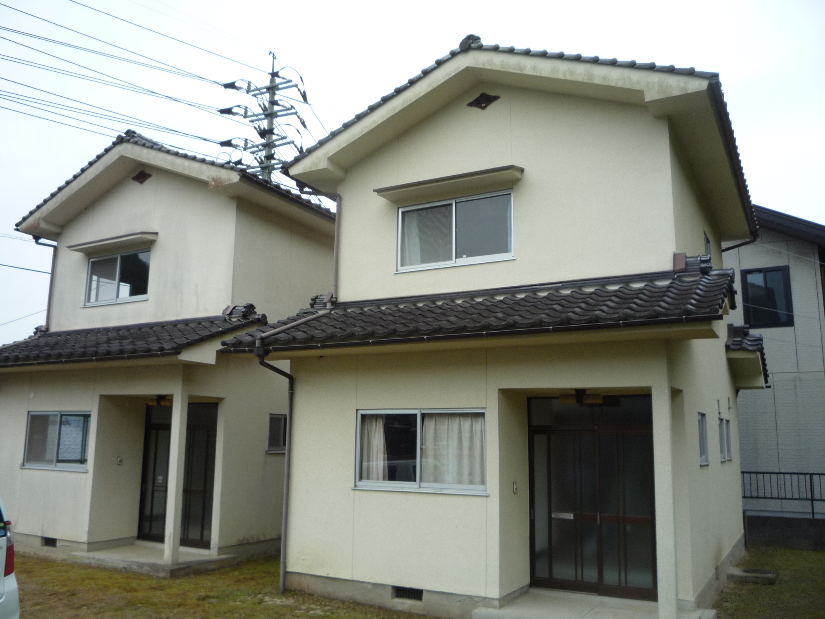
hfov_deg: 60.0
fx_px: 715
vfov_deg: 46.8
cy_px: 310
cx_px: 412
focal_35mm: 30
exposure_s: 1/125
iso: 100
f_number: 4
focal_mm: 5.2
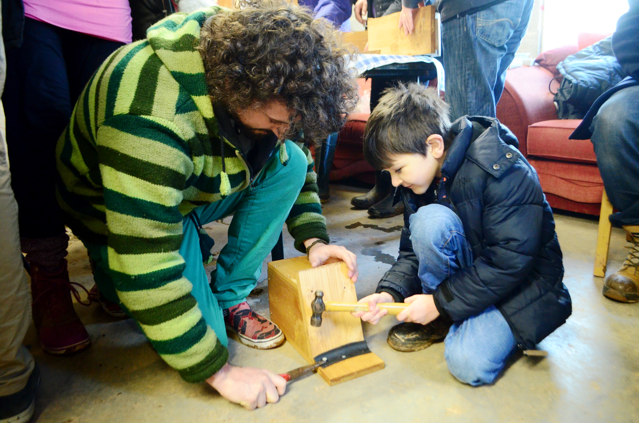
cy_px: 212
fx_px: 478
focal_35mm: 27
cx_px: 320
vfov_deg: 47.7
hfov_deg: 67.5
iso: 2500
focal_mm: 18
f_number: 4
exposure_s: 1/80
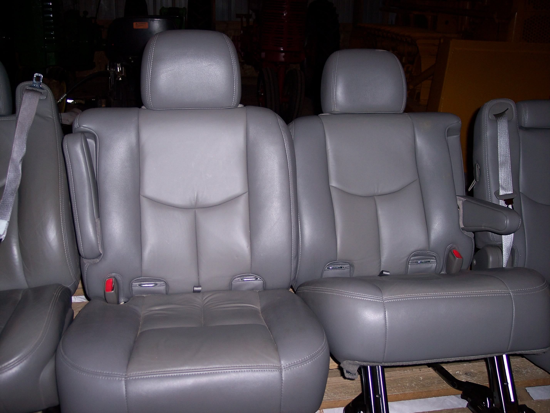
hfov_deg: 47.9
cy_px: 206
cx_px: 275
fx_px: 620
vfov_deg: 36.8
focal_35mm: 39
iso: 100
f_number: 2.8
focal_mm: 8
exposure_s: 1/60
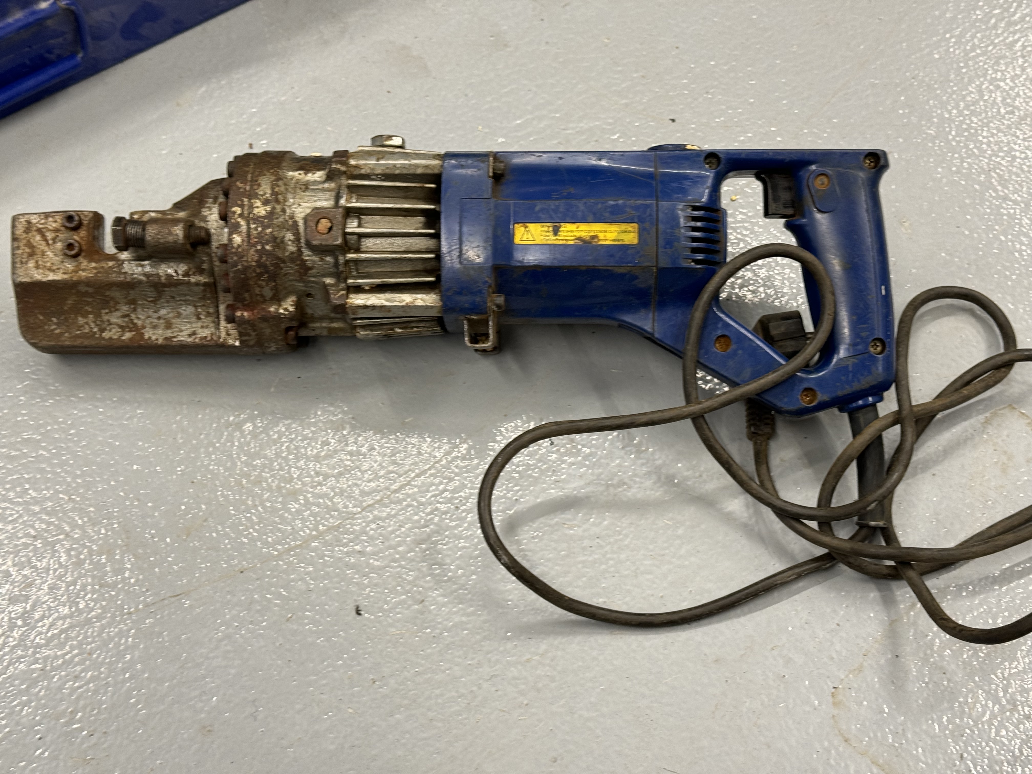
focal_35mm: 48
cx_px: 516
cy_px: 387
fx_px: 1431
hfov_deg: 39.7
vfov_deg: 30.3
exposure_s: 1/50
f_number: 1.78
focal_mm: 6.86
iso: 50
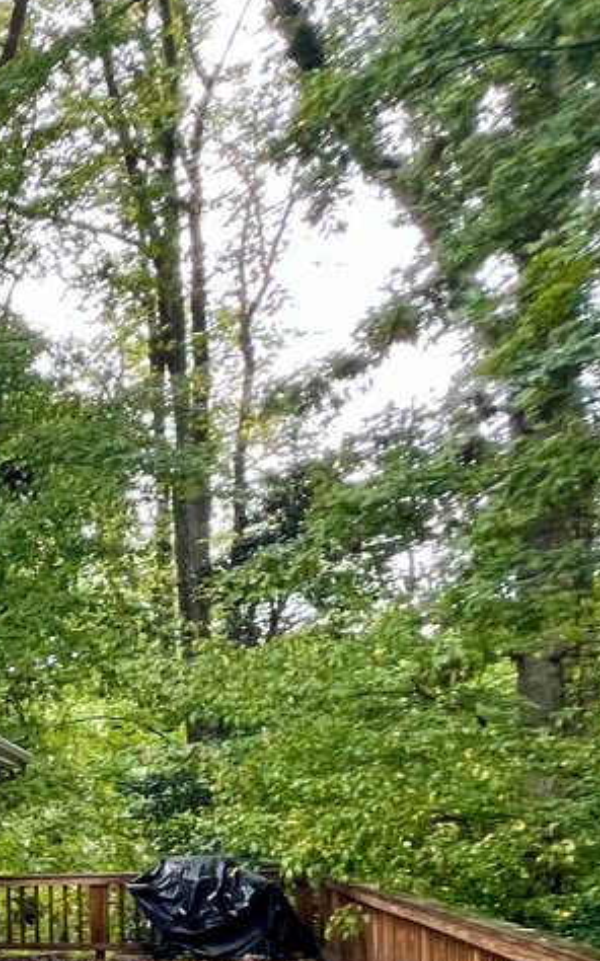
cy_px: 893
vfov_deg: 41.2
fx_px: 1152
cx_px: -922
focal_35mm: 44
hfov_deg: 14.2
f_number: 1.8
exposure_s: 1/99
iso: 100
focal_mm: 1.57
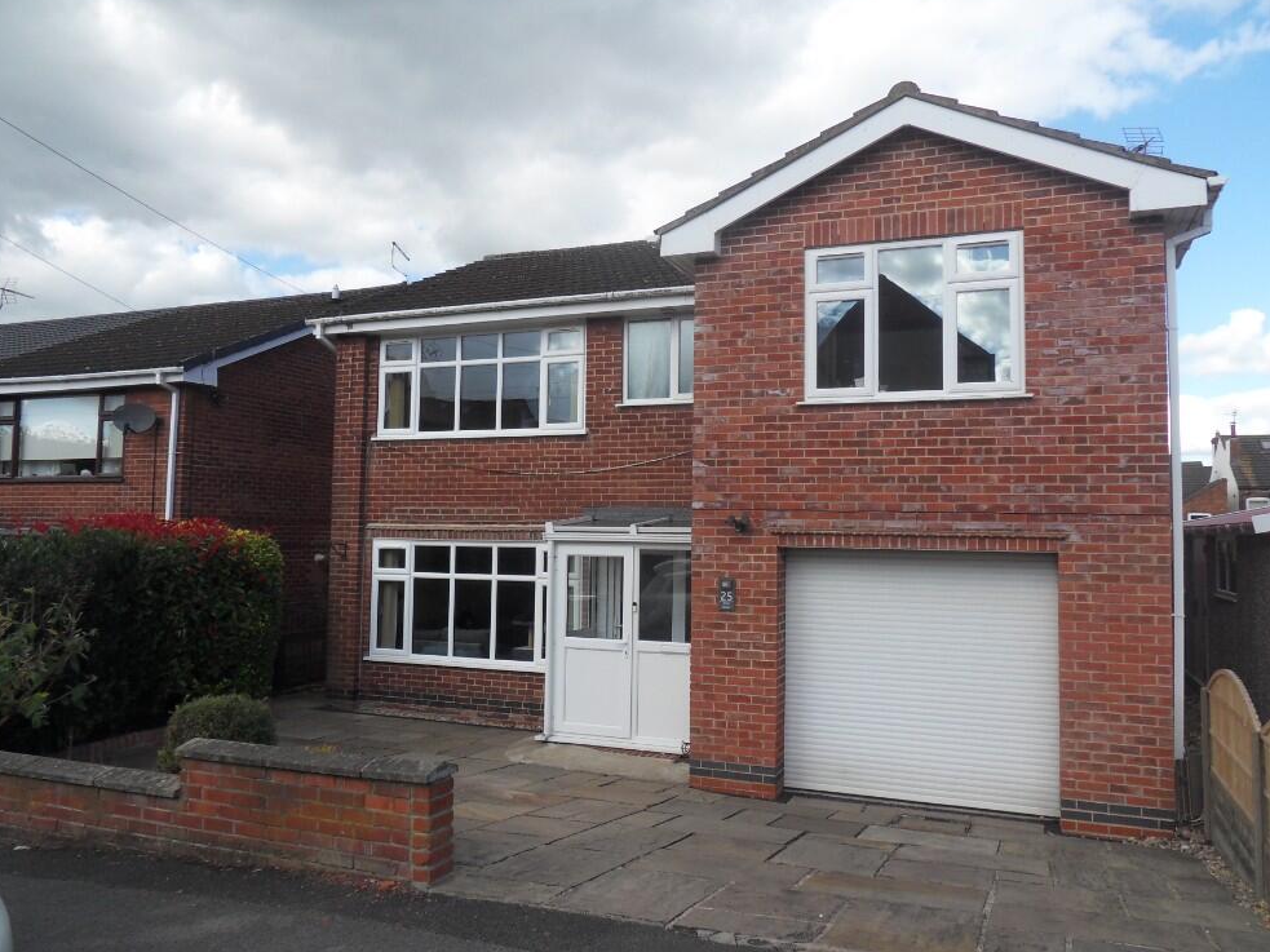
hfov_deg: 69.4
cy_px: 457
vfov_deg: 54.9
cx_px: 652
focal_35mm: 25
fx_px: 917
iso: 80
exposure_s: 1/125
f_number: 7.5
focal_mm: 4.2
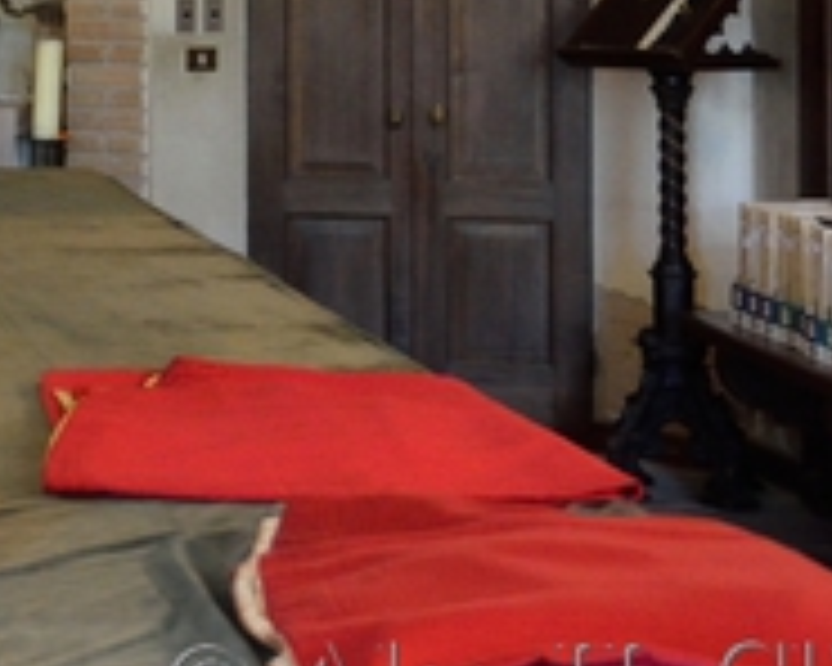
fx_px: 2881
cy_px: -250
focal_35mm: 117
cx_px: -355
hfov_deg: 15.4
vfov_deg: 12.7
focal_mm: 22
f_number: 3.8
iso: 1600
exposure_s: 1/25
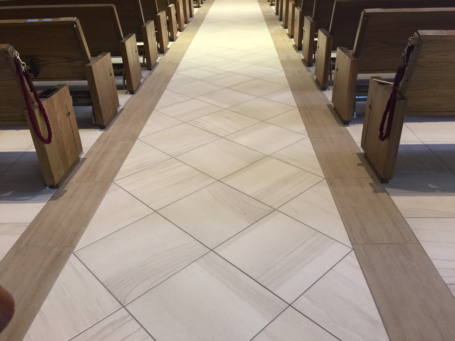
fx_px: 381
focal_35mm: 29
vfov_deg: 48.2
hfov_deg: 61.7
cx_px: 228
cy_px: 170
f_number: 2.2
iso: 64
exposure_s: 1/15
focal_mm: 4.15
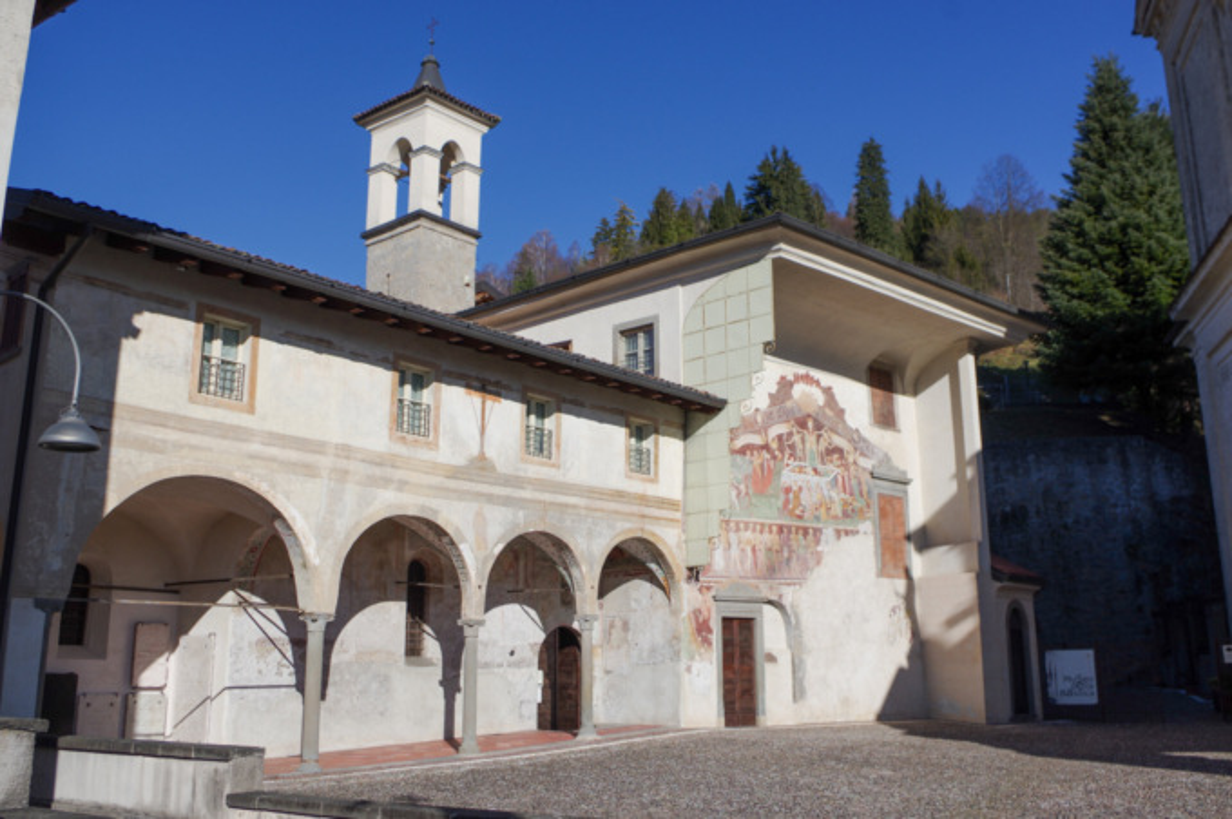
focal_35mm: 34
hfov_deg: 55.8
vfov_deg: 38.8
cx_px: 616
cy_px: 410
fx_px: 1162
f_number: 7.1
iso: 100
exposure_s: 1/800
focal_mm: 23.13
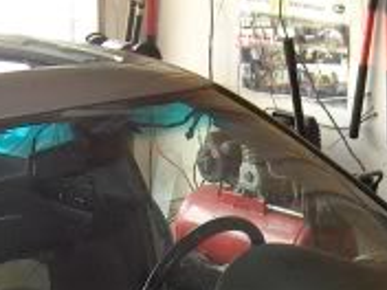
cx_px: 232
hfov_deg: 13.9
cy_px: 405
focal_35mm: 142
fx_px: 1588
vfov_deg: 10.2
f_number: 2.8
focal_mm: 8
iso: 198
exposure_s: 1/60
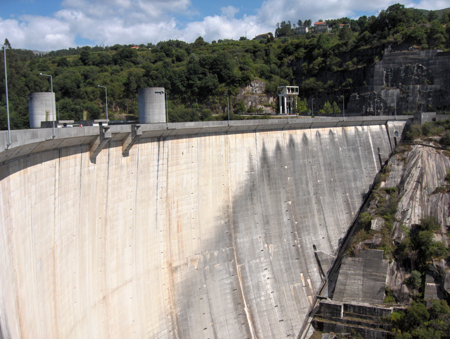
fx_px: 508
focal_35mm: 39
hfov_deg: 47.8
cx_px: 225
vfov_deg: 36.9
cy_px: 170
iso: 100
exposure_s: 1/1064
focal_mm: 8
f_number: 4.8
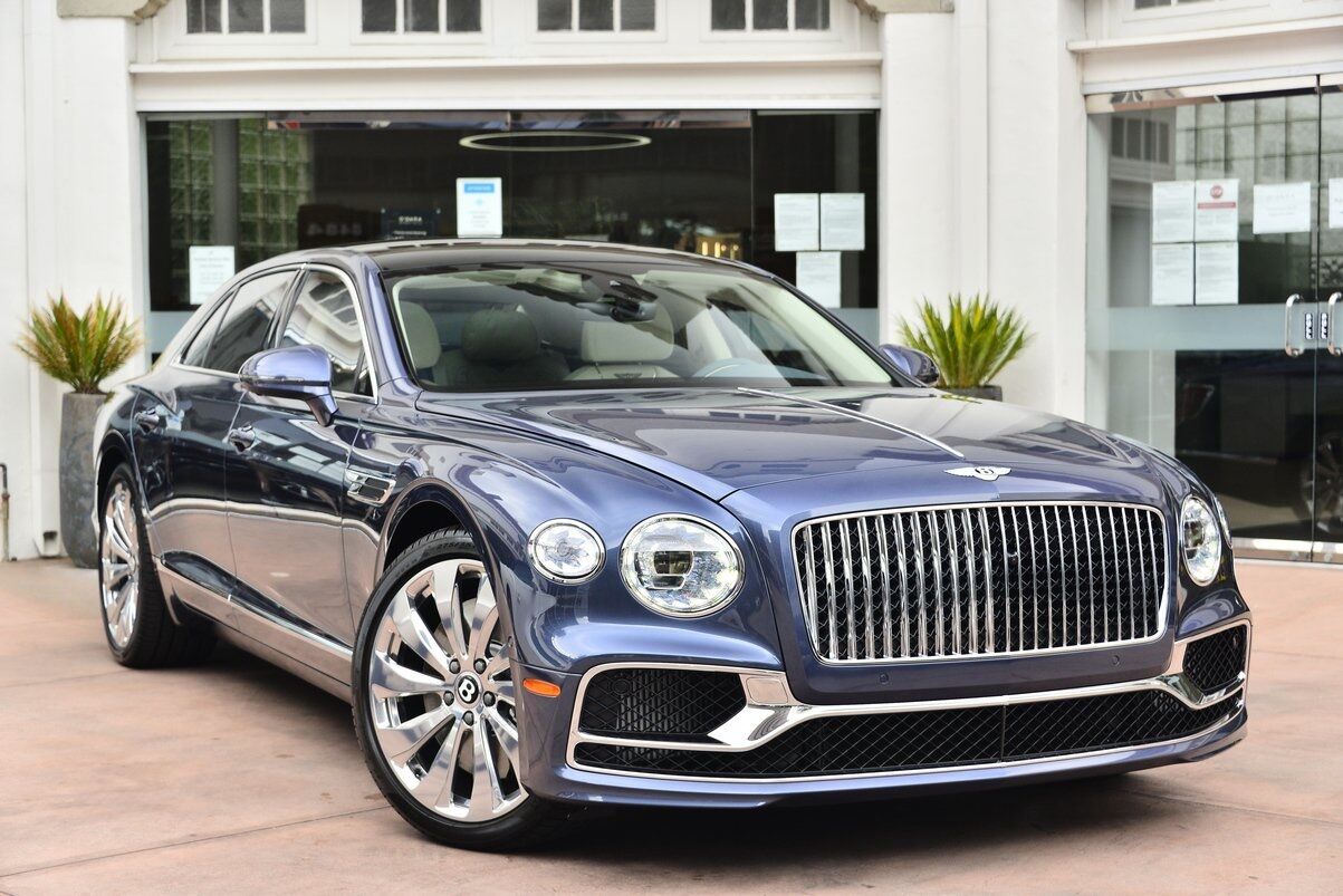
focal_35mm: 58
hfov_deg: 34.5
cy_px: 448
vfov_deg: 23.4
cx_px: 672
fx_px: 2164
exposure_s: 1/400
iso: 400
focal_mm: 58
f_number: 4.5
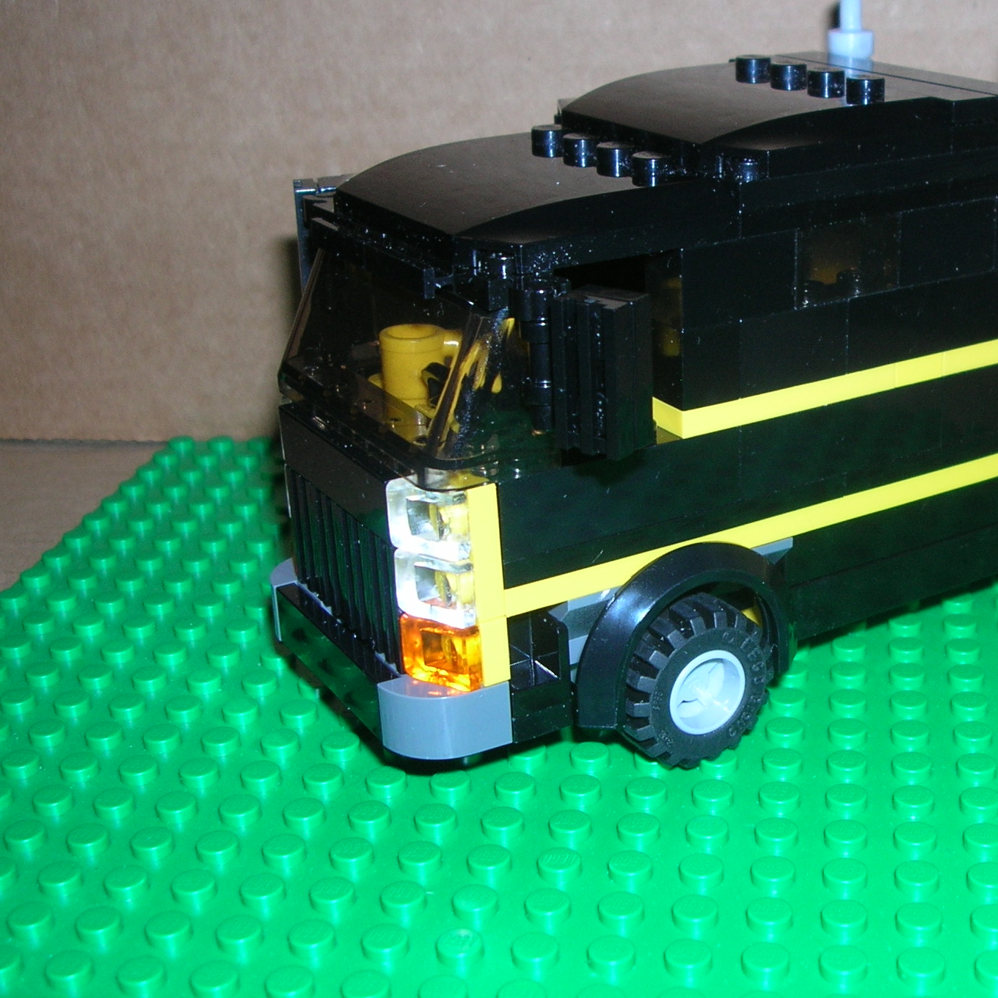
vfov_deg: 32.8
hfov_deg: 32.0
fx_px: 1696
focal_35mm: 52
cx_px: 776
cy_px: 473
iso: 50
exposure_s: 1/60.1
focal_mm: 5.8
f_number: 2.8
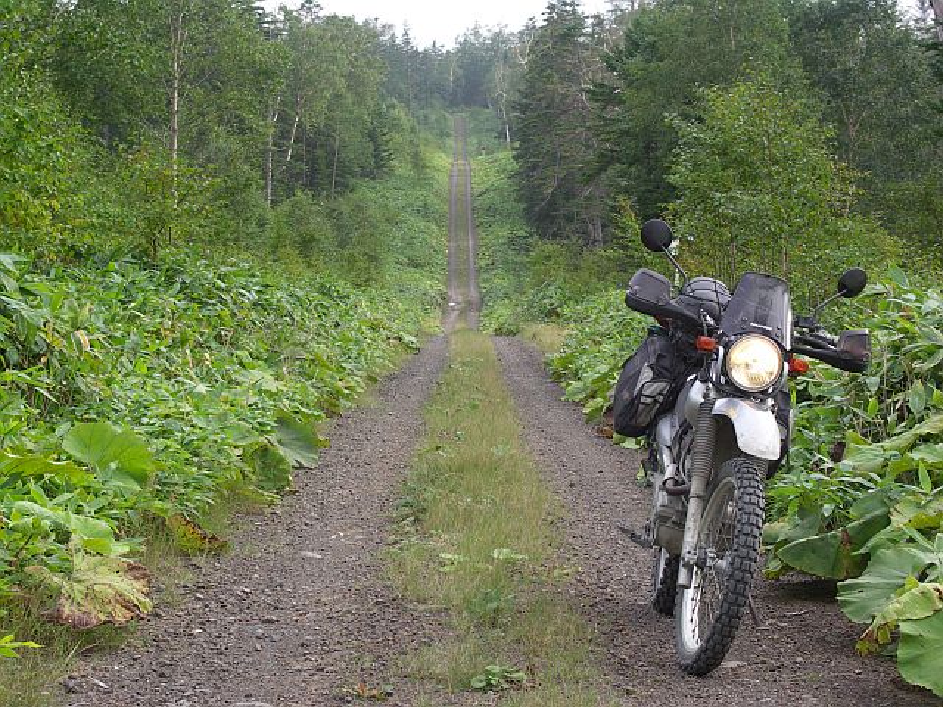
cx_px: 472
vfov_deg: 16.6
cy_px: 354
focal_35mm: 89
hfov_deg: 22.0
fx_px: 2425
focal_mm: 22.9
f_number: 6.3
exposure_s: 1/100
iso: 125
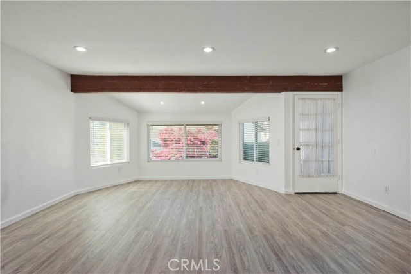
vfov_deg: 62.0
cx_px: 206
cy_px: 137
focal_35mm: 20
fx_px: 228
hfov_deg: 84.0
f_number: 6.3
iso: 400
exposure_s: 1/200
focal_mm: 20
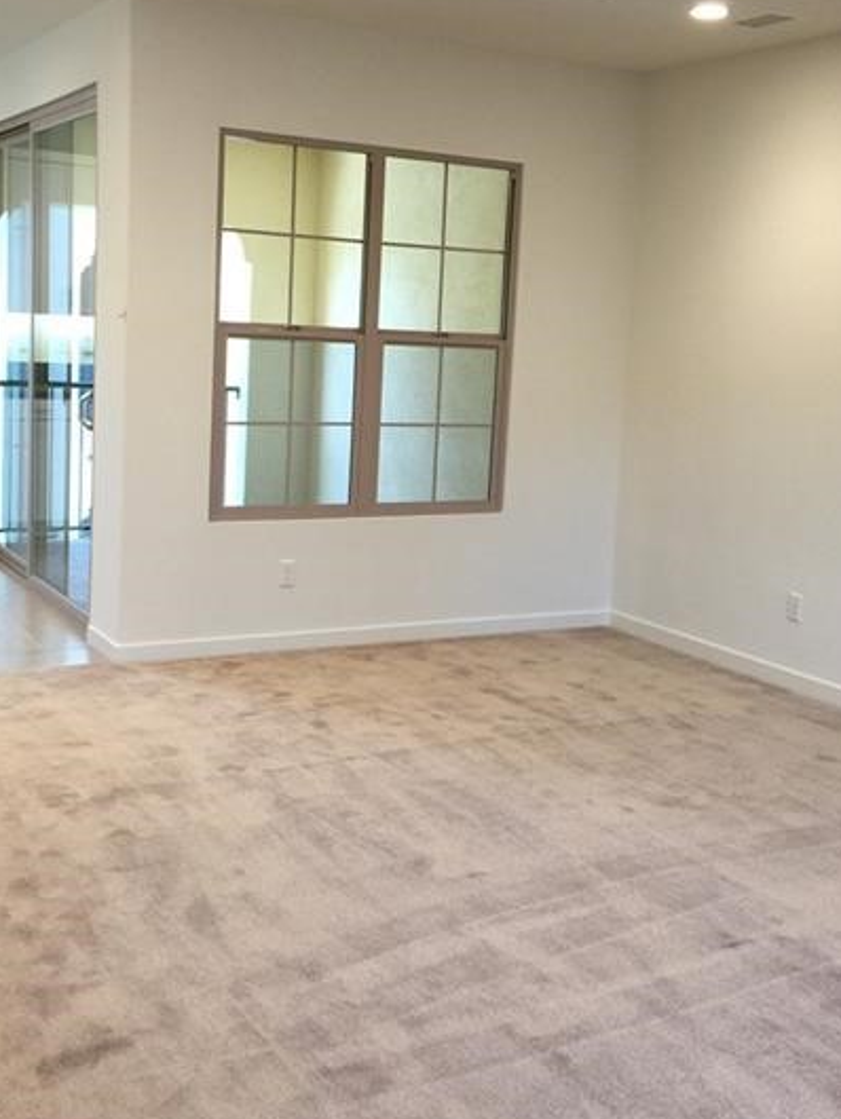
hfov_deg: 34.4
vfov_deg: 44.7
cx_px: 431
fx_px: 1359
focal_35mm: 42
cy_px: 509
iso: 32
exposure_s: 1/30
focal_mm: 4.15
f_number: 2.2
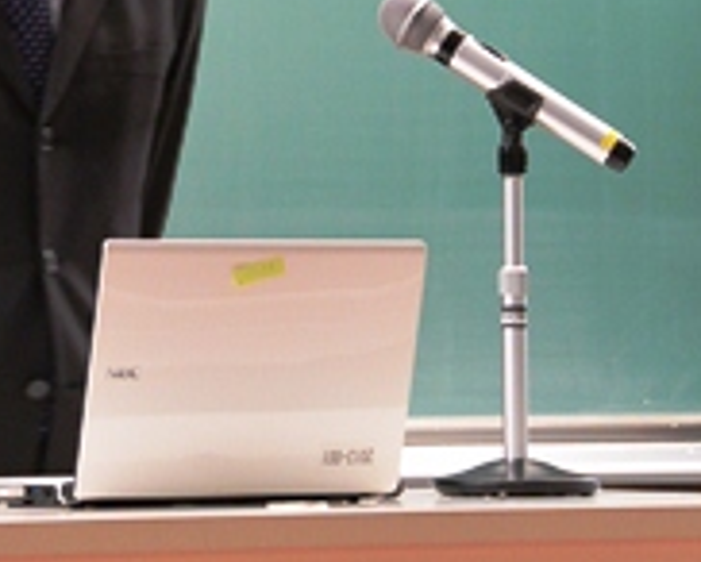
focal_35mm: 298
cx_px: 62
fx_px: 6189
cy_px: 13
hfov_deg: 6.5
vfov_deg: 5.2
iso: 800
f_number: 5.6
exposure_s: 1/15
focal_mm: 48
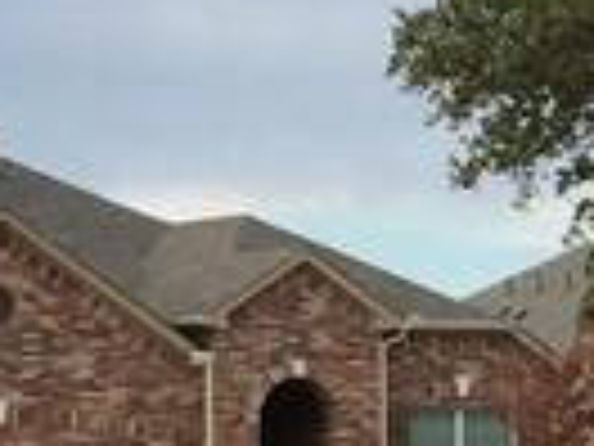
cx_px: 1138
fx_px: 3861
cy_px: 446
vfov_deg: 6.6
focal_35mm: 225
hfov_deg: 8.4
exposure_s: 1/989
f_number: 2.2
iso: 32
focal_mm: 4.15
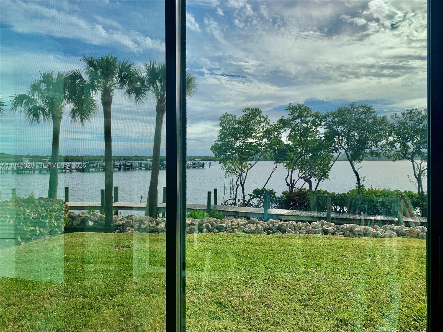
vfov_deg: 53.1
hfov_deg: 67.3
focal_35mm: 26
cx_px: 222
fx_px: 333
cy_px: 166
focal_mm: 4.25
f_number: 1.8
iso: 25
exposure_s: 1/3401
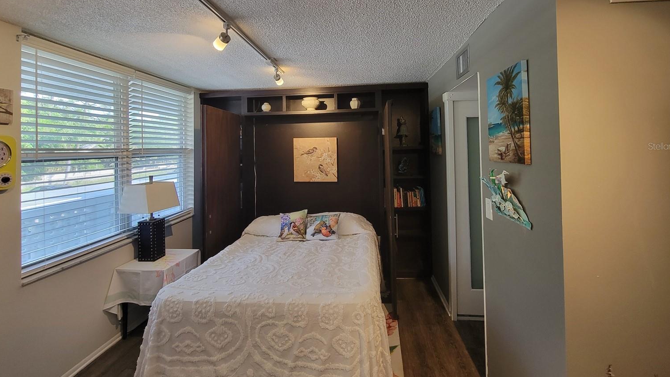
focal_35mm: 15
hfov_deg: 103.0
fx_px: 266
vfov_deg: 69.6
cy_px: 146
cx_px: 335
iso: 200
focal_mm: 2.2
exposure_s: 1/60
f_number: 2.2
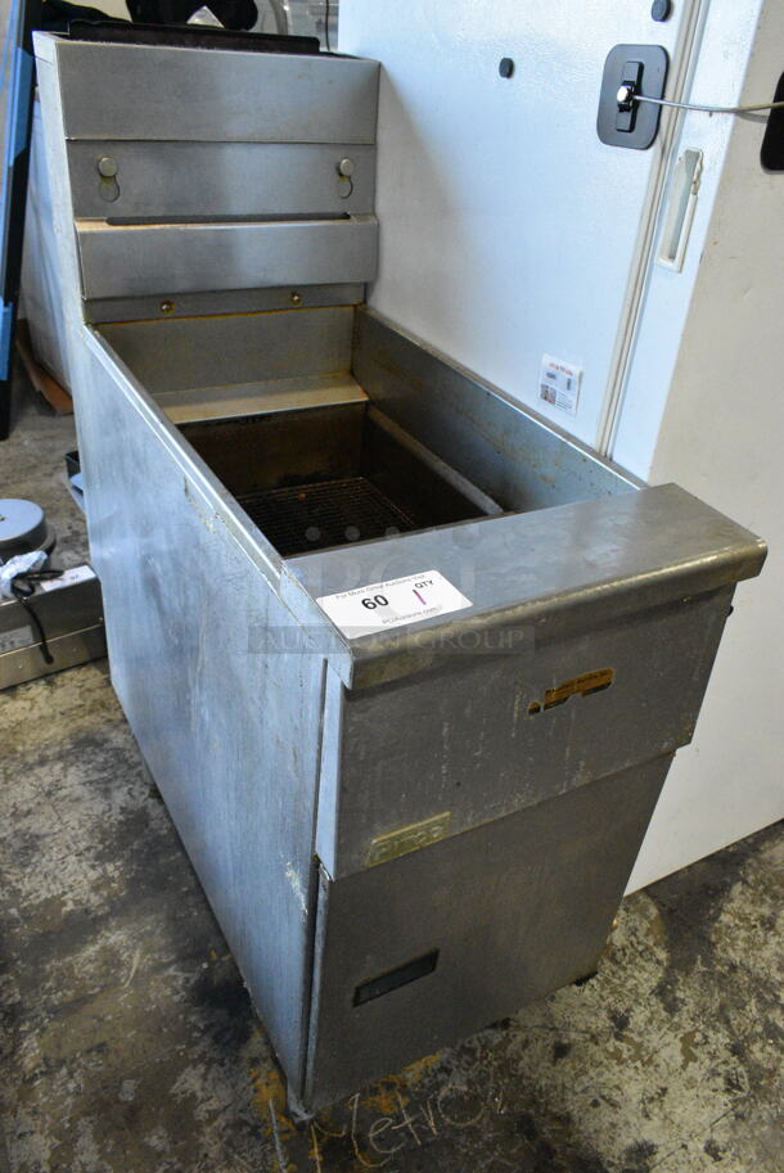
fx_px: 881
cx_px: 392
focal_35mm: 27
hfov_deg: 48.0
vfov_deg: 67.3
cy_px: 586
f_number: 10
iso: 6400
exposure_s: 1/400
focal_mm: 18
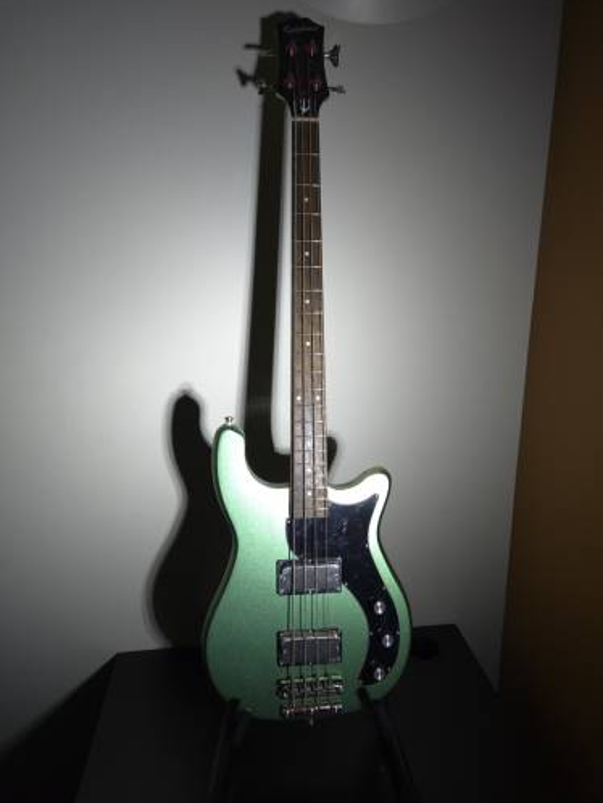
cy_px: 385
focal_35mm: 24
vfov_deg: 71.5
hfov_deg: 56.9
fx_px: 557
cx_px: 302
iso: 125
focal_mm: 5.4
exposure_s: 1/71
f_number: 1.8
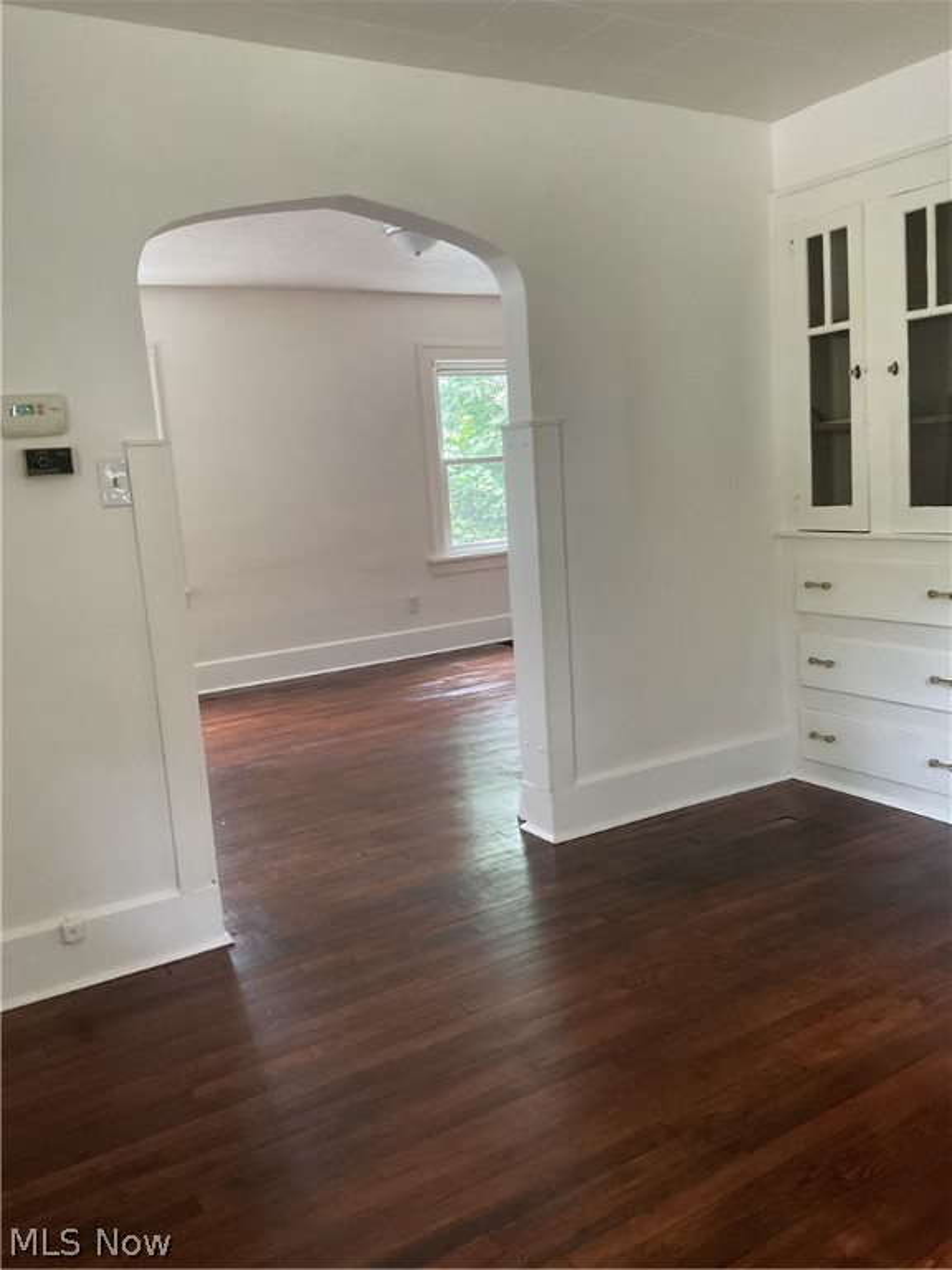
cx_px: 476
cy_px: 635
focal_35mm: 29
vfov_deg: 61.7
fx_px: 1063
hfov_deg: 48.2
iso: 200
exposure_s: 1/50
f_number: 1.8
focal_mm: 3
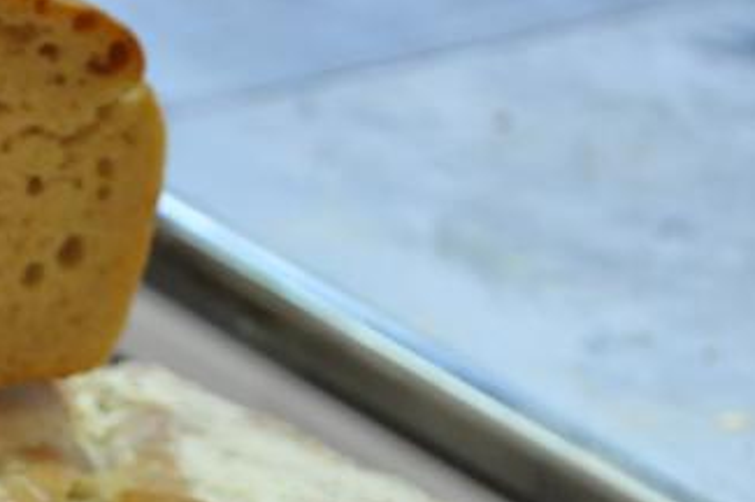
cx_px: -160
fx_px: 4454
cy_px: 562
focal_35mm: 213
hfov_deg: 9.6
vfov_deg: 6.4
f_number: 4.8
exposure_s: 1/40
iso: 2000
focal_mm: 45
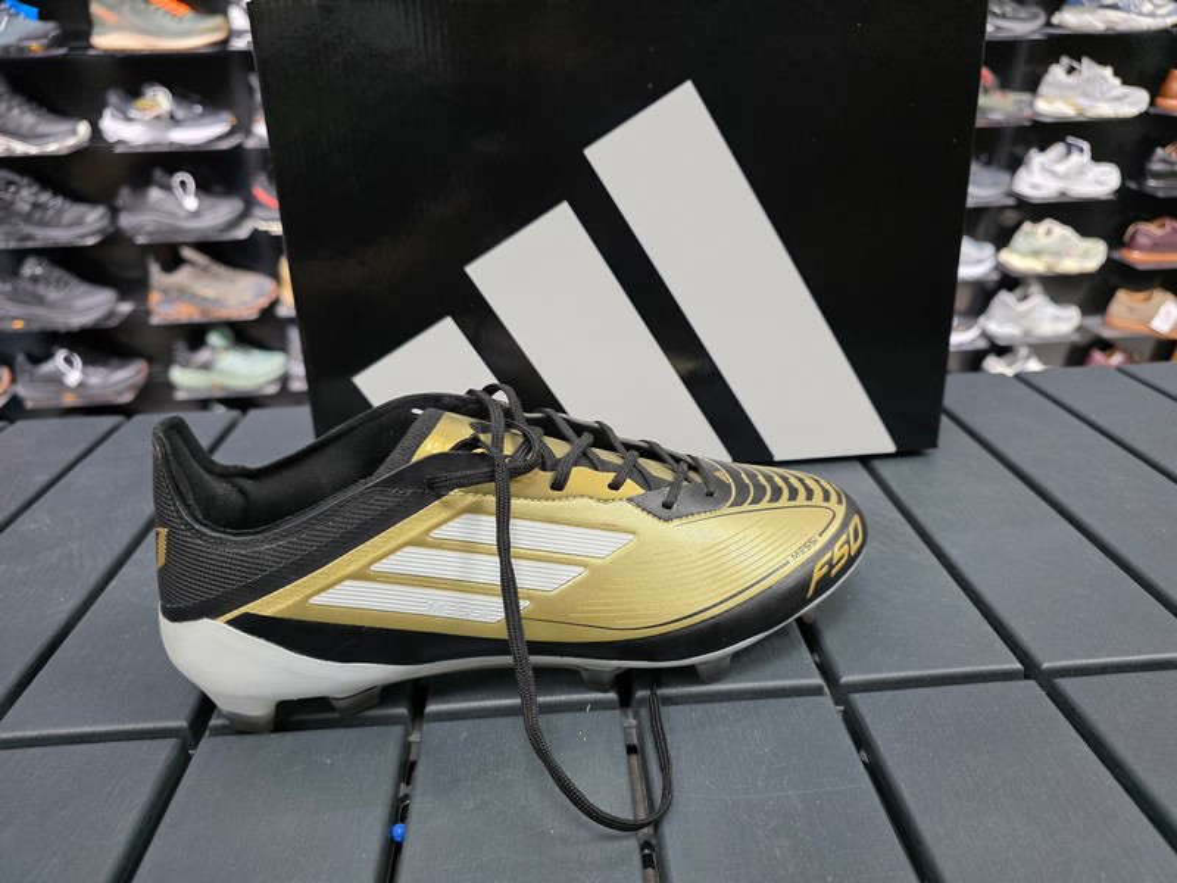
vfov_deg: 58.9
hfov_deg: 73.9
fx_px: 782
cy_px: 442
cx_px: 588
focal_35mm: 23
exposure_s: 1/100
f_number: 1.7
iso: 200
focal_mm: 6.3
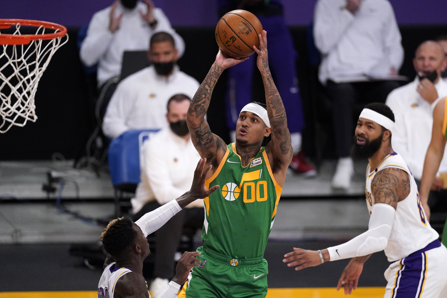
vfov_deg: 2.3
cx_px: 224
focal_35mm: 600
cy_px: 149
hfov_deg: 3.4
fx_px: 7449
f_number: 4
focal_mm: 600
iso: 8000
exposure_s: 1/1600
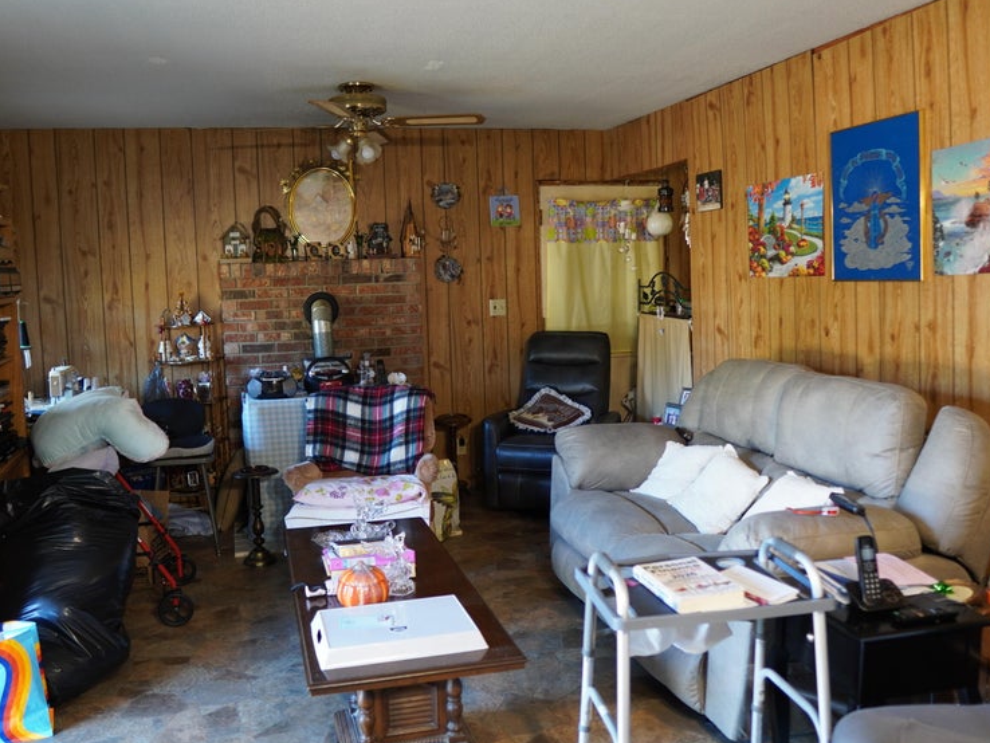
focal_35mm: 30
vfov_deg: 46.8
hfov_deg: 59.9
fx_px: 858
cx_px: 471
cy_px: 350
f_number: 1.4
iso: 200
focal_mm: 16
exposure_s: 1/30
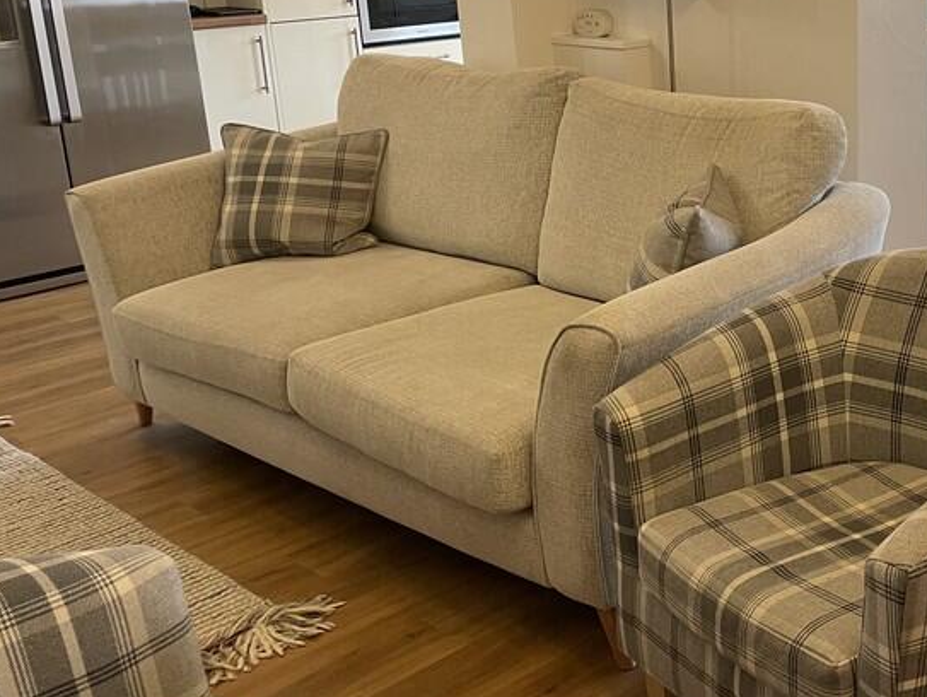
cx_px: 838
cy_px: 249
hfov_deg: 36.4
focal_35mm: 49
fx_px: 1313
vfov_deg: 29.6
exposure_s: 1/50
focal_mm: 4.2
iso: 80
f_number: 1.6
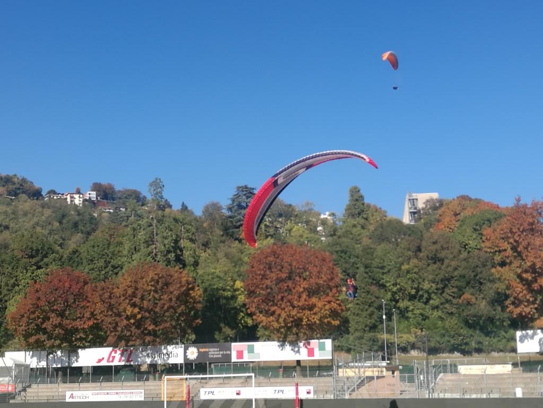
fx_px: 424
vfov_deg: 51.4
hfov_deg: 65.3
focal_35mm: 27
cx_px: 272
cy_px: 204
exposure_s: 1/1028
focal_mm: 4.04
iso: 50
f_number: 2
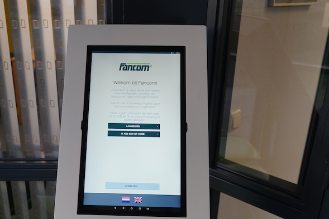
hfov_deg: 50.4
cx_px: 131
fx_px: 347
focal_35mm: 38
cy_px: 141
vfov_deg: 34.8
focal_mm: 28
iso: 640
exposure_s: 1/160
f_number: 4
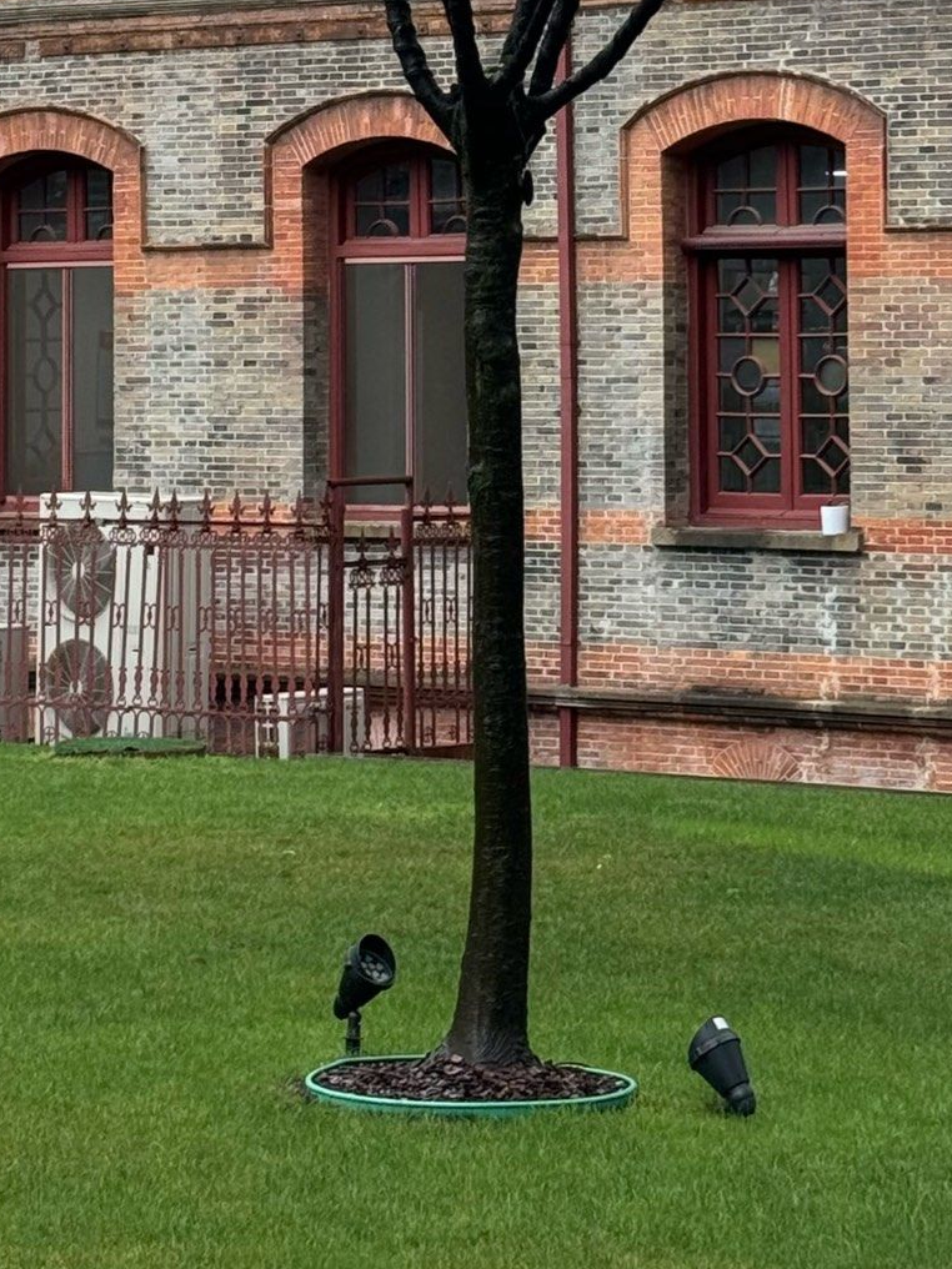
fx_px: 4730
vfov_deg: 14.8
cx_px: 445
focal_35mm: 129
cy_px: -244
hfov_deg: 11.5
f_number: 1.78
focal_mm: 6.76
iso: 64
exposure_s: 1/832
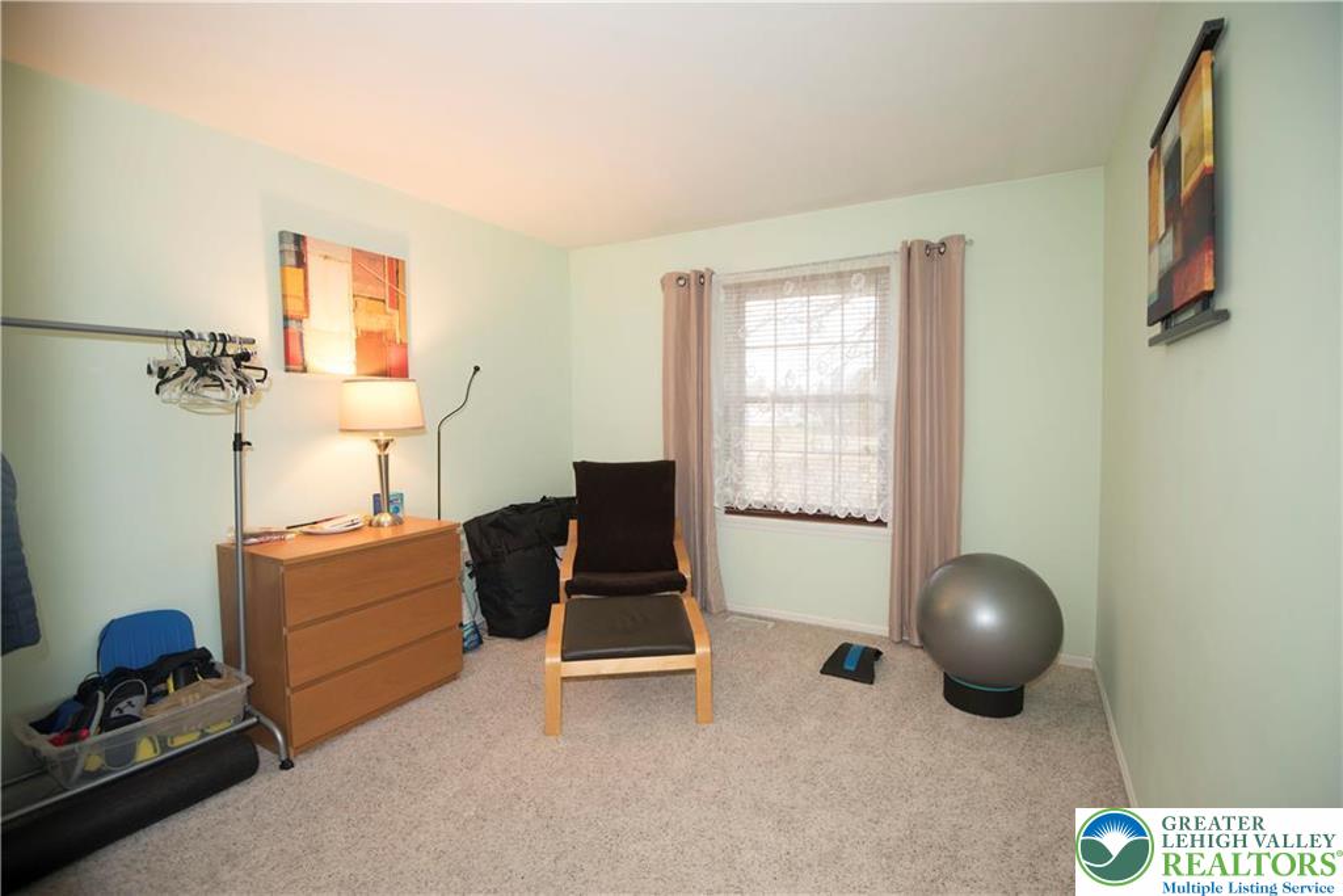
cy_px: 448
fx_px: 597
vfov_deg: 73.8
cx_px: 672
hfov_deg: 96.7
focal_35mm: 16
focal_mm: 16
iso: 640
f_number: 4
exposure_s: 1/60
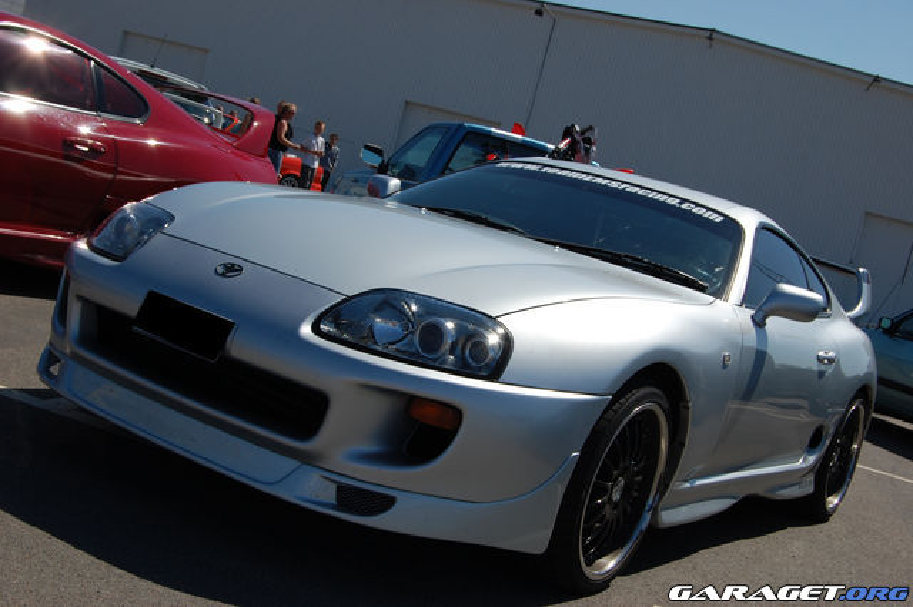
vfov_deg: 28.0
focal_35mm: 48
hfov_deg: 41.1
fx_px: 1217
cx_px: 456
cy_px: 304
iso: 200
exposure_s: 1/500
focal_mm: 32
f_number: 11
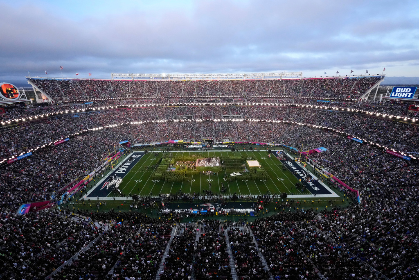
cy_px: 140
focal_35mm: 13
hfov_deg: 108.3
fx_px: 151
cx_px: 210
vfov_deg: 85.4
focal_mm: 13
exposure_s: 1/1000
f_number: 8
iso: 6400
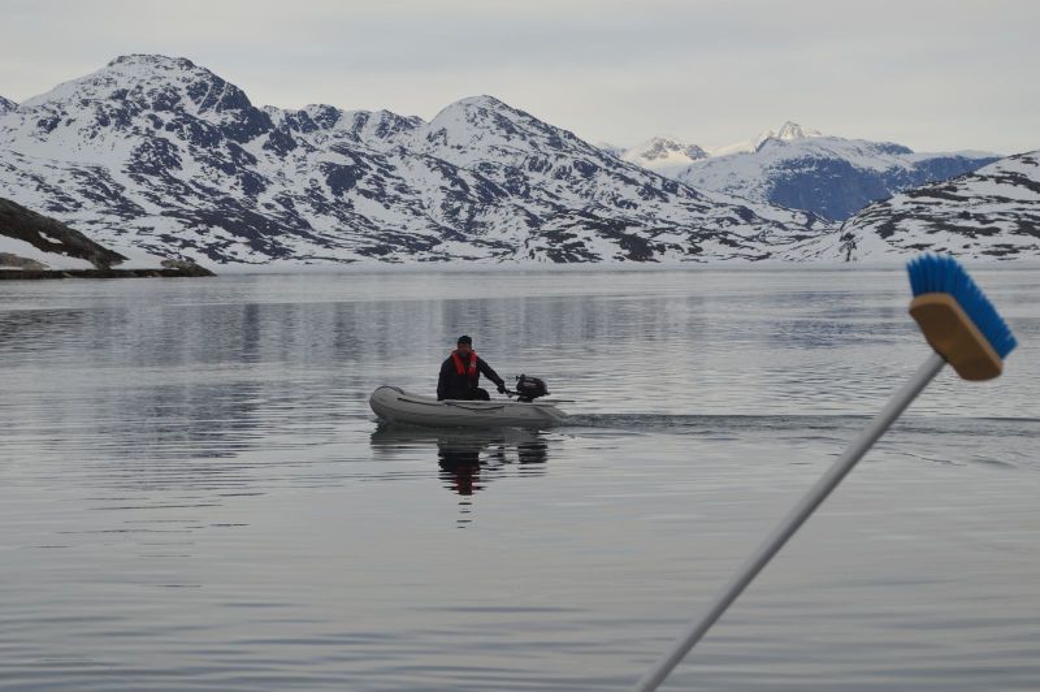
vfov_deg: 16.5
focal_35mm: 82
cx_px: 520
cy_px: 346
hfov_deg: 24.6
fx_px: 2381
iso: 100
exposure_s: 1/250
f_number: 8
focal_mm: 55
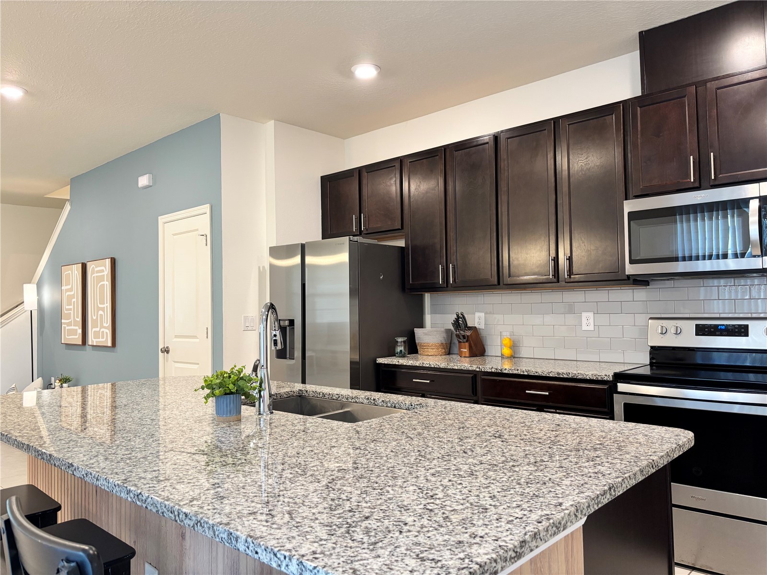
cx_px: 384
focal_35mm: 26
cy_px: 288
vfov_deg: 53.1
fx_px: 576
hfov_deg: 67.3
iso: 200
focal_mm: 5.96
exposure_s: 1/60
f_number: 1.6
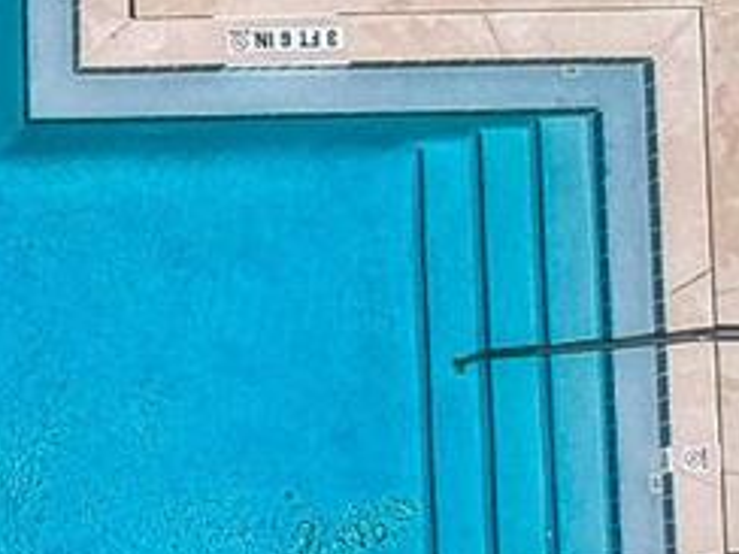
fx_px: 3501
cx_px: -781
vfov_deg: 9.0
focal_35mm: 164
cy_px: 645
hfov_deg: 10.9
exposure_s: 1/5000
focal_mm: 4.5
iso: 100
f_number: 2.6
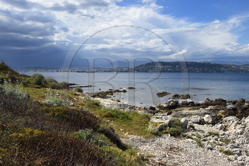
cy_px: 83
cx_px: 124
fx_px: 221
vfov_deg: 41.0
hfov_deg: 58.8
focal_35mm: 32
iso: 200
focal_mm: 32
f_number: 13
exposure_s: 1/320
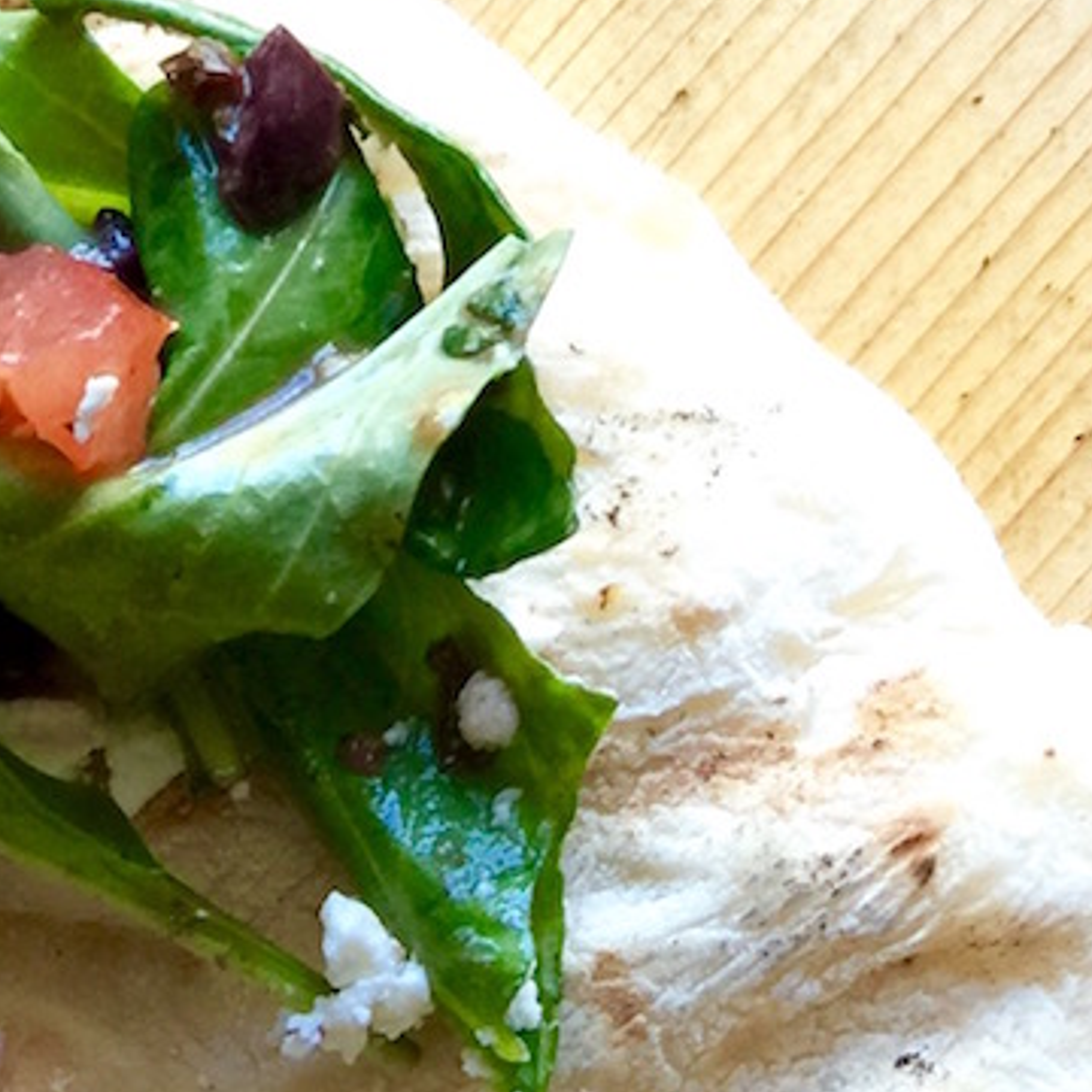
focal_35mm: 114
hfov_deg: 15.0
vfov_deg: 13.3
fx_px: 4069
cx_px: -73
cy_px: 2135
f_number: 2.2
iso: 50
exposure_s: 1/15
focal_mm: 4.15
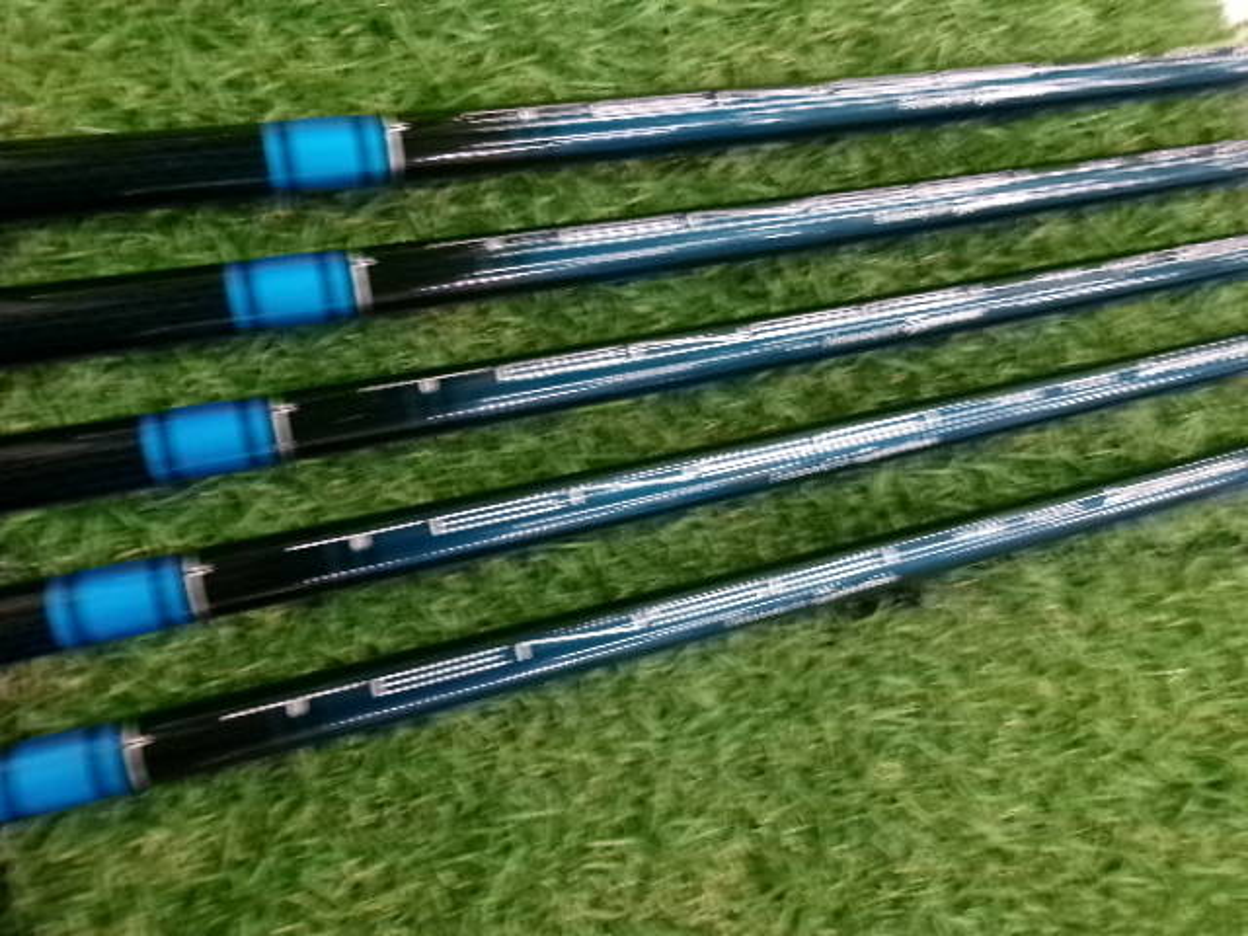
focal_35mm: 28
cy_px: 468
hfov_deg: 63.4
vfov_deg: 49.7
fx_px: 1009
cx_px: 624
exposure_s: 1/34
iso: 800
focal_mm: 5.1
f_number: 3.9
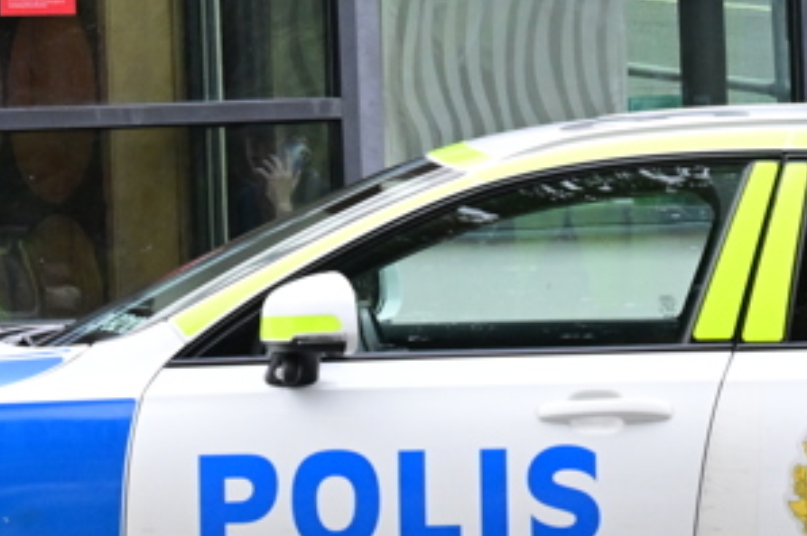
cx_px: 791
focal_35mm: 594
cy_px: 116
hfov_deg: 3.5
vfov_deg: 2.3
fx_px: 13301
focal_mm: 130
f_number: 10
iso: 2000
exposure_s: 1/400
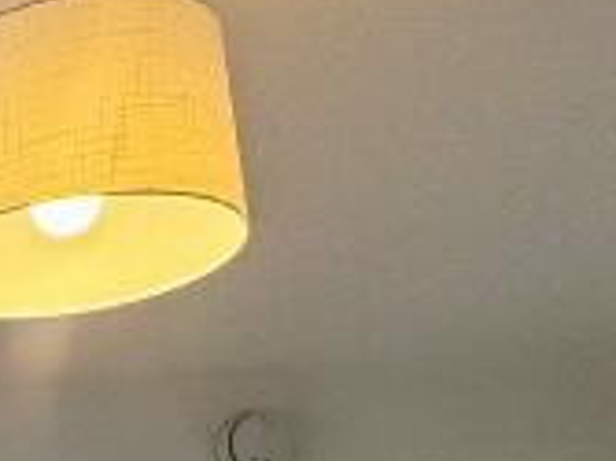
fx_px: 1529
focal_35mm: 86
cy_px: 833
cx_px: -502
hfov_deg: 18.0
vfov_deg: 14.9
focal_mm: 2.22
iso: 100
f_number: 2.2
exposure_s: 1/100
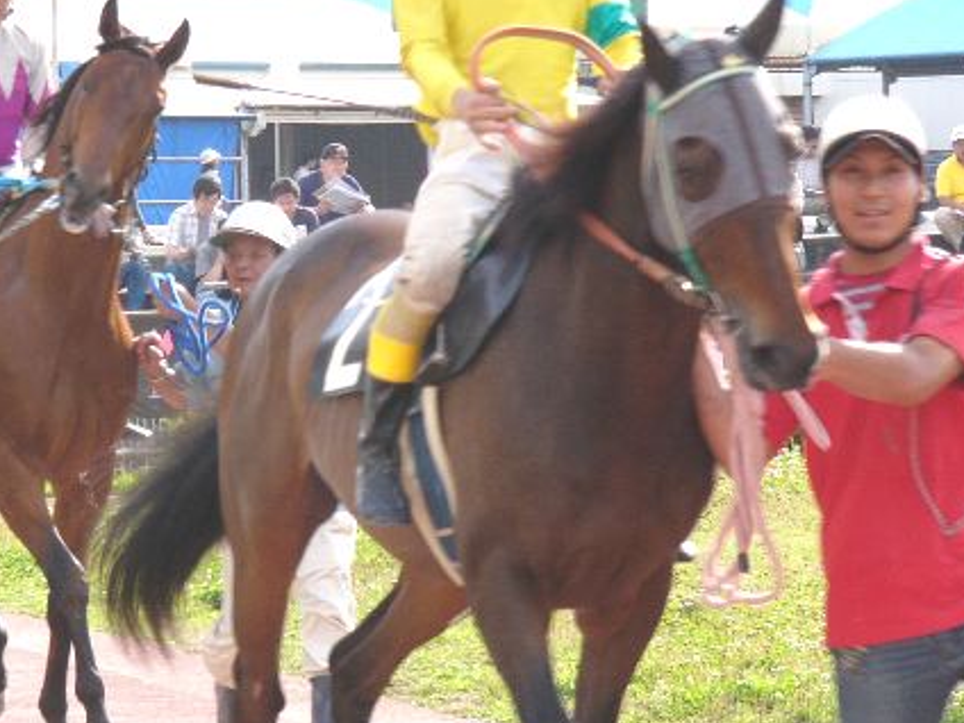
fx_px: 7185
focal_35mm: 258
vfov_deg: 5.8
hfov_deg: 7.7
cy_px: 309
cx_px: 393
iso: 50
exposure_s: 1/100
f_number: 2.8
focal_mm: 28.5
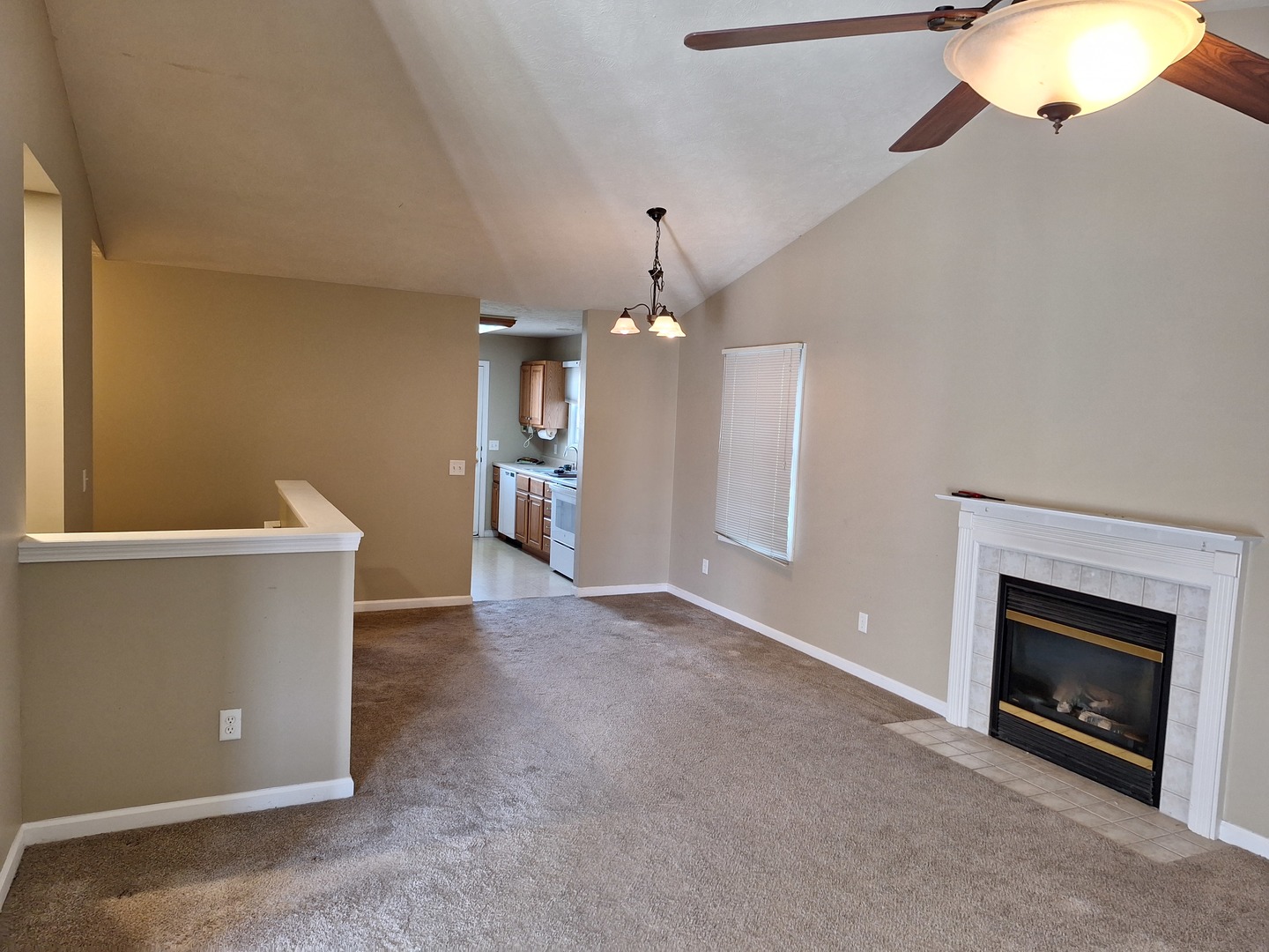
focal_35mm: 23
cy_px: 476
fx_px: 843
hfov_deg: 73.9
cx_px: 634
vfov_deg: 58.9
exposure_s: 1/40
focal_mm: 5.54
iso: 160
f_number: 1.8
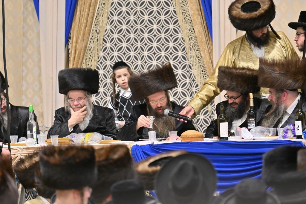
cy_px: 102
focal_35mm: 300
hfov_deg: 6.9
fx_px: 2549
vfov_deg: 4.6
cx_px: 153
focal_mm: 200
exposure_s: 1/200
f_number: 2.8
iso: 640
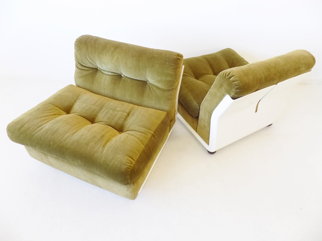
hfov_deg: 73.9
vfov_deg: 58.9
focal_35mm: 23
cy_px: 120
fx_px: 214
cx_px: 161
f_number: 3.1
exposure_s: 1/30
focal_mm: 4
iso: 160
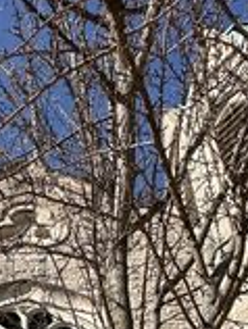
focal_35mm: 59
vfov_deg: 20.3
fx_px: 562
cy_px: 624
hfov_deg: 24.0
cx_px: 13
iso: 50
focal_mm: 2.22
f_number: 2.2
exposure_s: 1/1511
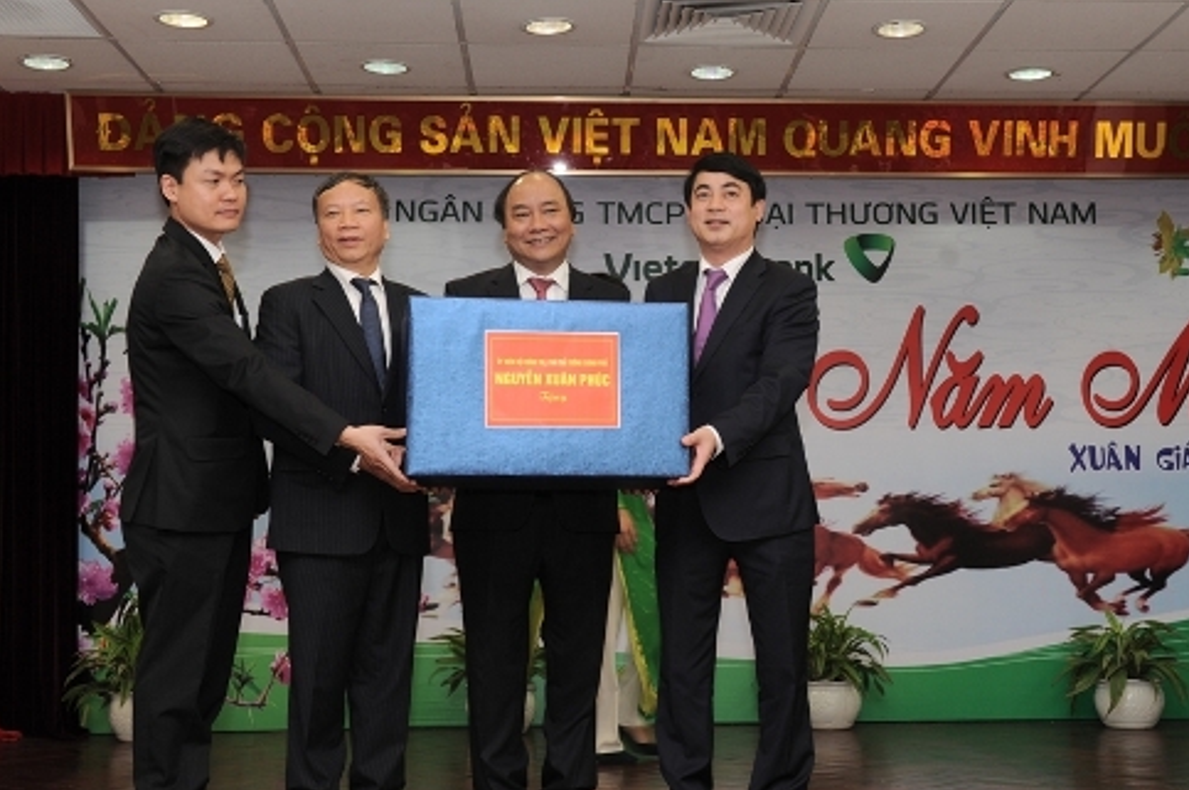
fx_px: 1485
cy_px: 437
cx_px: 587
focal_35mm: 45
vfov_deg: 29.8
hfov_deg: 43.6
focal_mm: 40
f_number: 5.6
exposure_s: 1/60
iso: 400
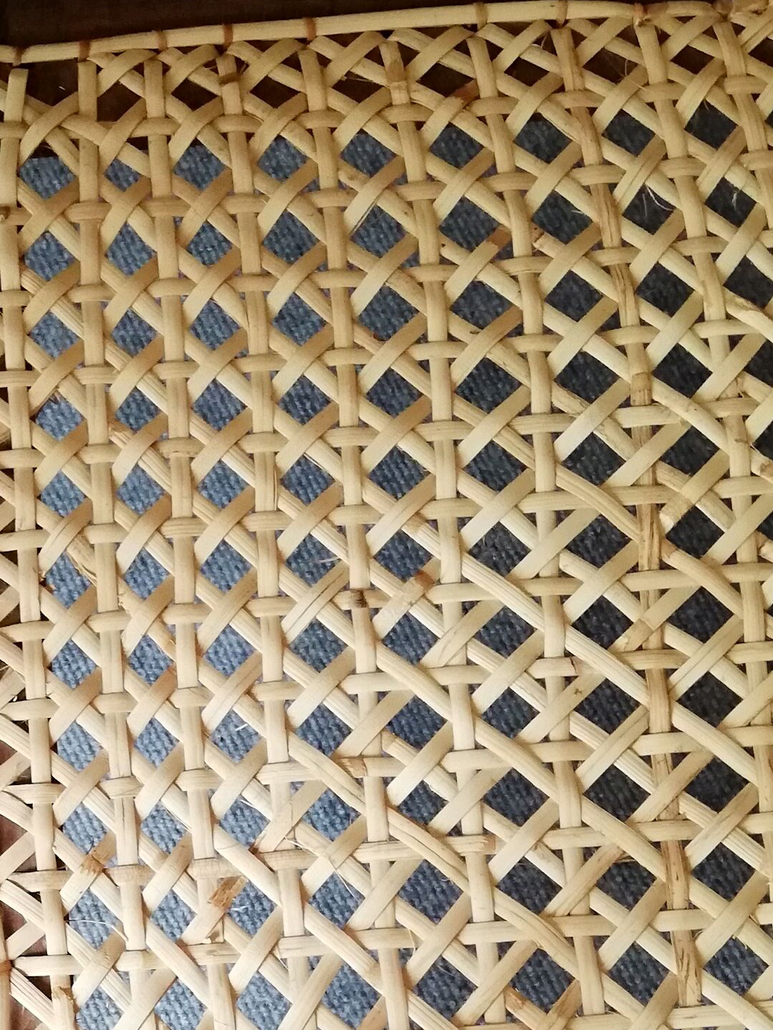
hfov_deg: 23.9
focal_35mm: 59
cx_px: 29
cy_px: 923
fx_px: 1756
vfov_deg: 31.2
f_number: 2.2
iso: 400
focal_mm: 3.81
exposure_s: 1/33.3
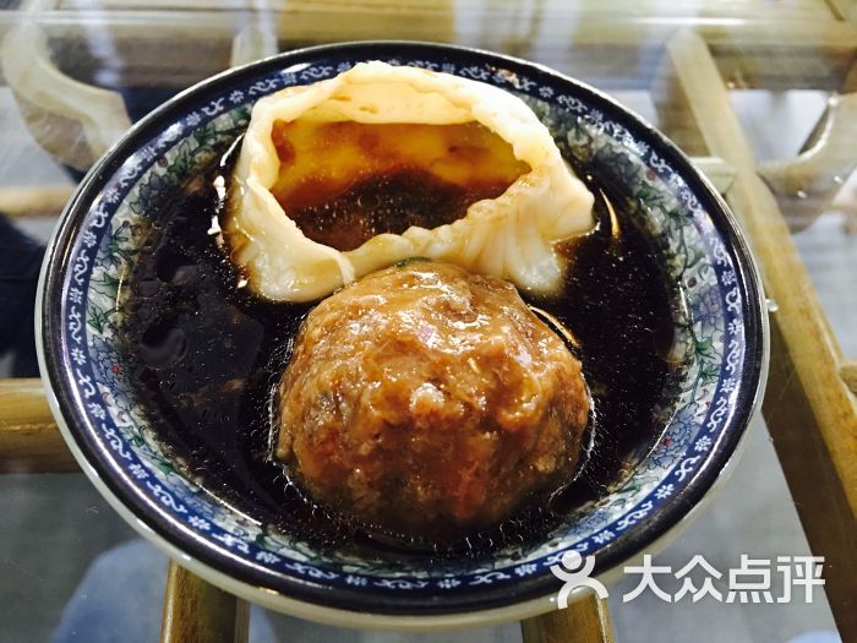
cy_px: 322
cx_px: 428
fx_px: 718
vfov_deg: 48.2
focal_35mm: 29
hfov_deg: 61.7
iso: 125
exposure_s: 1/8
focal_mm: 4.15
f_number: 2.2
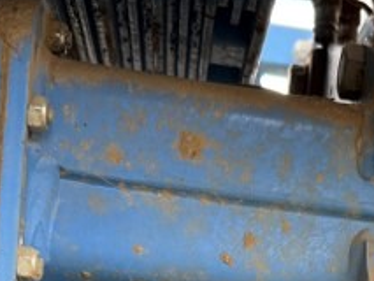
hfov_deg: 21.3
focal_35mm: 90
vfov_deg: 15.1
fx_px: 973
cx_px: 341
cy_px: 434
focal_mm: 6.76
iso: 64
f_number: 1.78
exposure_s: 1/217
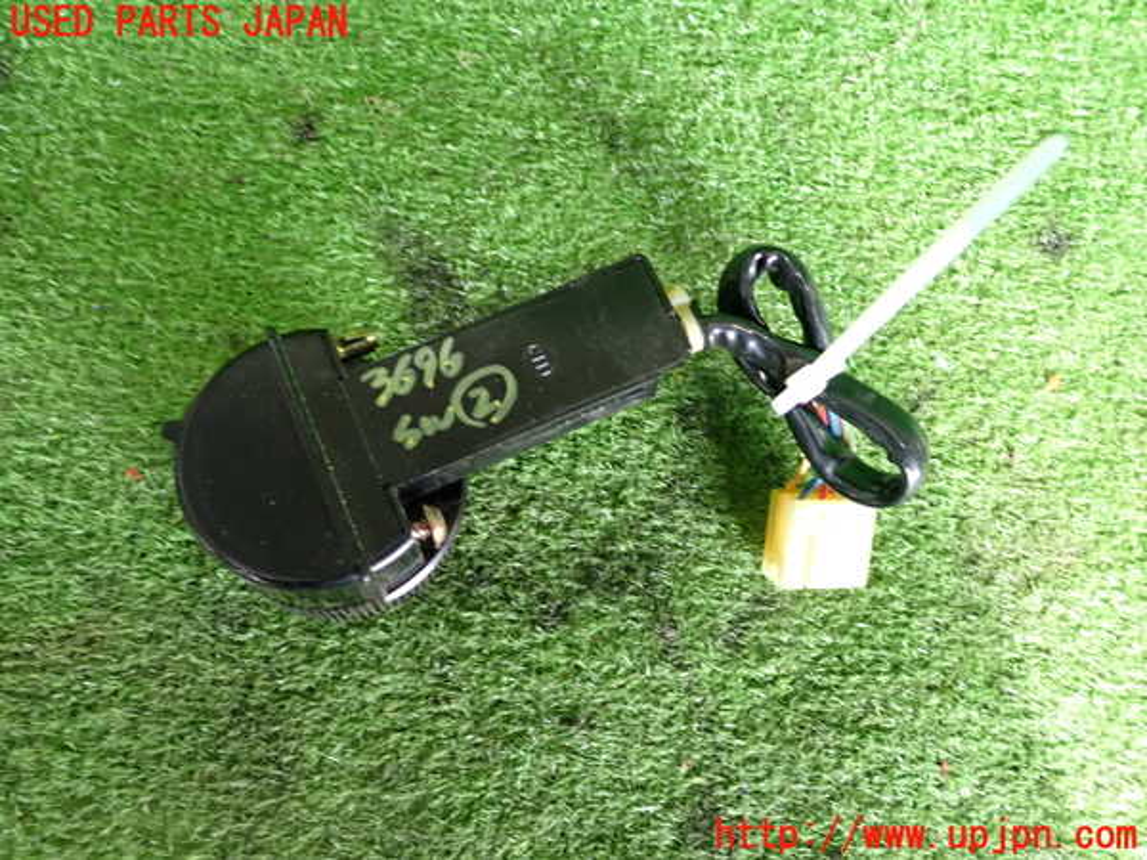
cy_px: 430
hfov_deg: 60.0
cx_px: 574
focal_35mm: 30
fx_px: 994
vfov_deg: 46.8
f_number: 2.3
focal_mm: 5.4
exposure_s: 1/30
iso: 250
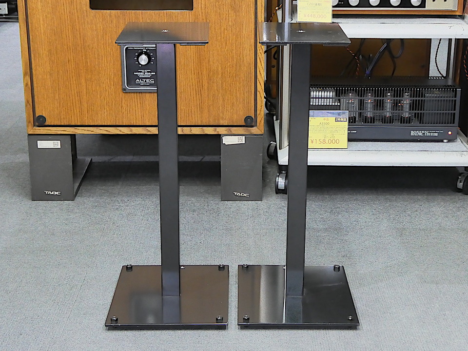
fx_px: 825
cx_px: 234
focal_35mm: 61
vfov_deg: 24.0
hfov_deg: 31.7
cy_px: 176
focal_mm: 10.9
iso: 1600
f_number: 5.6
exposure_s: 1/13
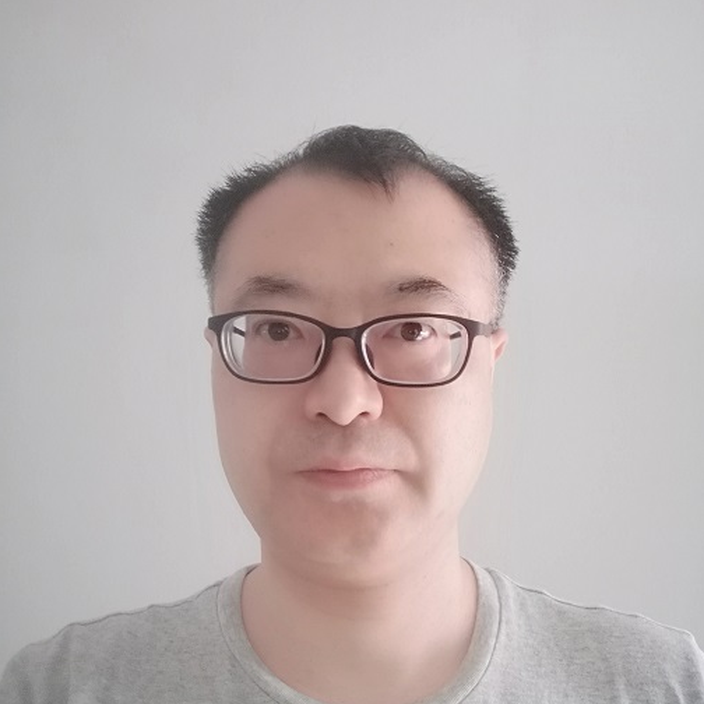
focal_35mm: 31
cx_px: 353
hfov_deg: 52.5
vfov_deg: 52.5
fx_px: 713
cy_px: 377
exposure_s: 1/20
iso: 1000
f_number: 2
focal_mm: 3.46
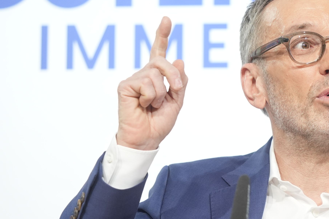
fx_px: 1654
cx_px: 270
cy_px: 147
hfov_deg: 11.3
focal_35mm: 181
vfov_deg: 7.6
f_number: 4.5
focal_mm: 82
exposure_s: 1/400
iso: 1600
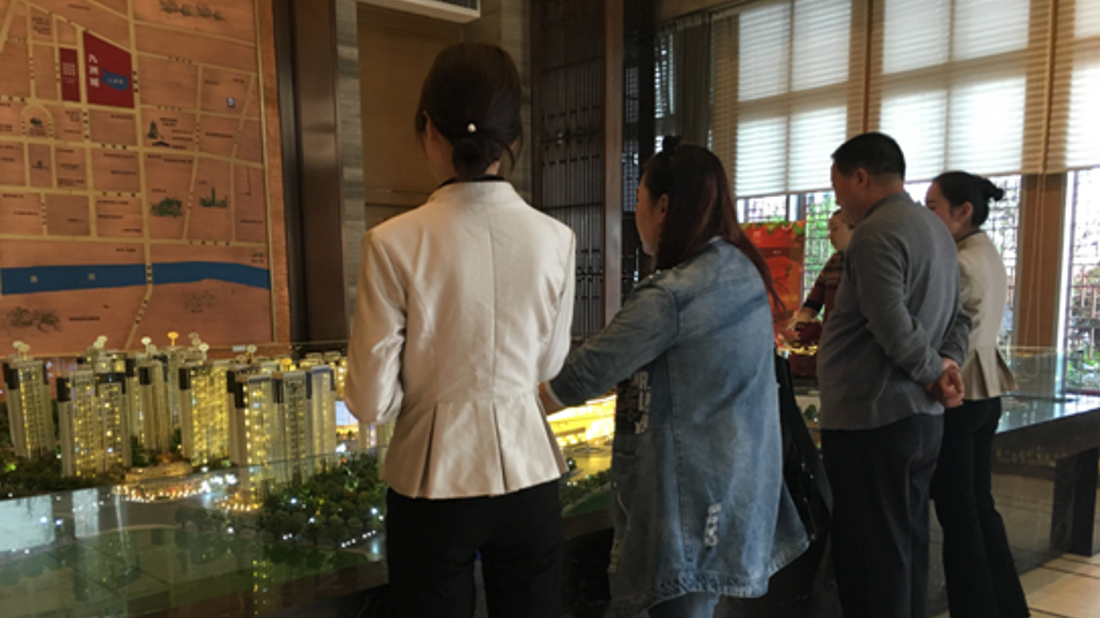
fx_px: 933
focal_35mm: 32
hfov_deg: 61.0
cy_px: 413
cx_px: 551
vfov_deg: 36.3
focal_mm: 4.15
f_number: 2.2
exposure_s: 1/33
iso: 160
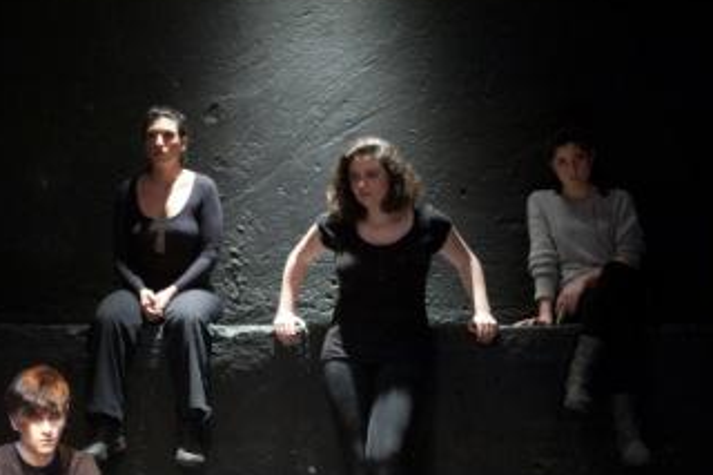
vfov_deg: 13.9
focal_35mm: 98
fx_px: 1940
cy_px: 263
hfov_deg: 20.8
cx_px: 236
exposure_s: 1/40
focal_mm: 70
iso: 2500
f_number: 2.8
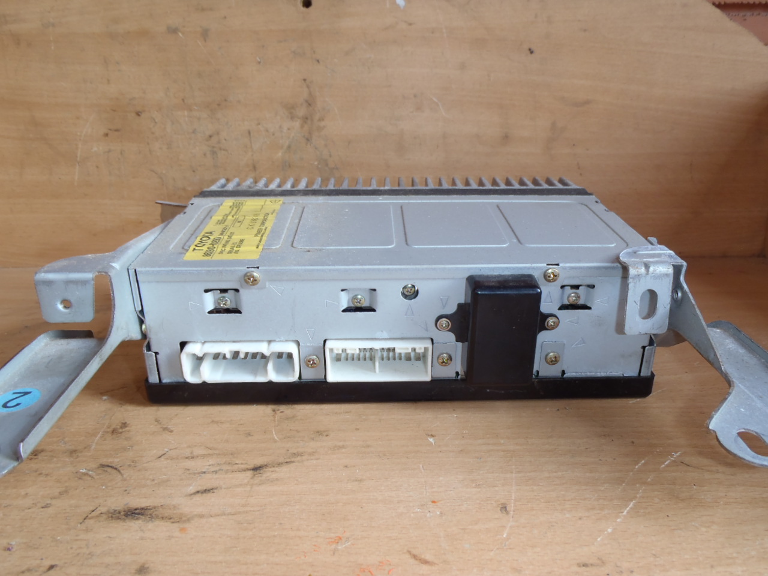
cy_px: 288
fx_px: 621
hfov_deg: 63.4
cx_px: 384
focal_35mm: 28
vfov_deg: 49.7
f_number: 3.9
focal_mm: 5
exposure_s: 1/30
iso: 100
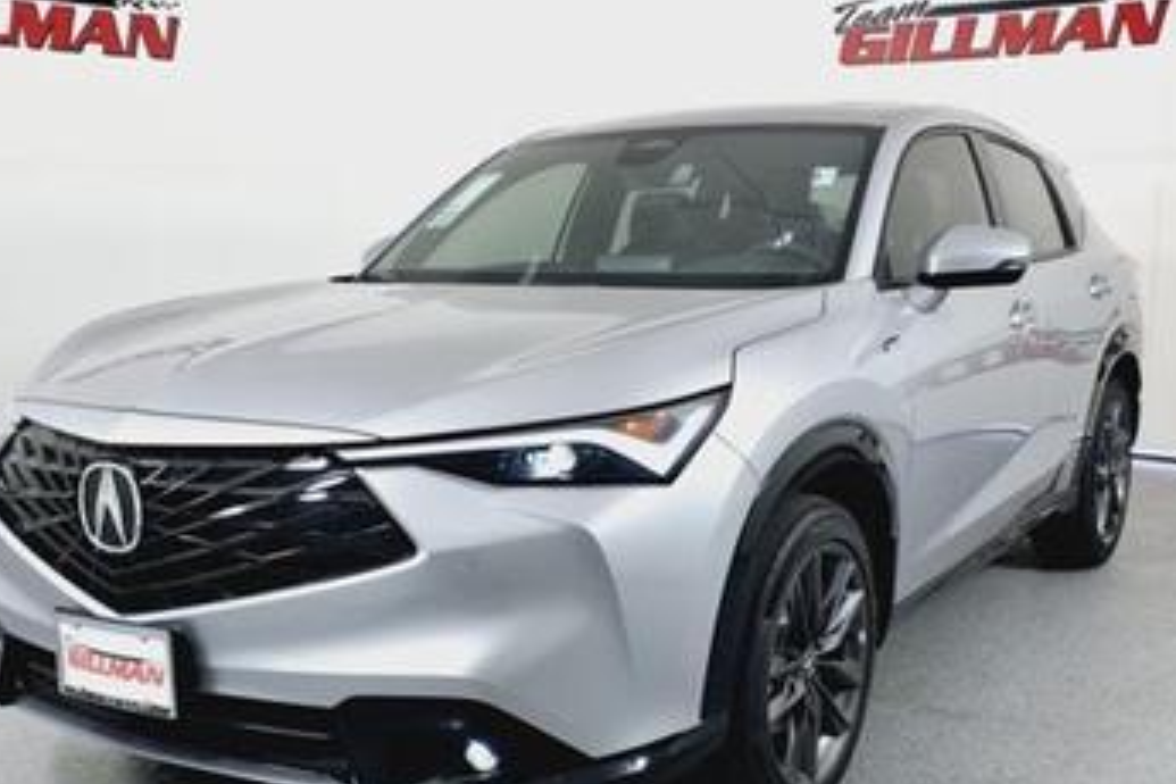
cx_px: 532
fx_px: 1339
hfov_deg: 47.3
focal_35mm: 41
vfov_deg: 32.4
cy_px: 508
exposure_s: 1/120
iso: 40
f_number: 1.9
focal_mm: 3.58
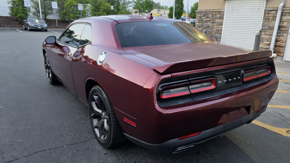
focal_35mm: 28
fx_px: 215
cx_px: 156
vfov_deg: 41.5
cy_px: 84
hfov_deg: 67.8
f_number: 1.7
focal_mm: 6.3
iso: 250
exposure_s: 1/120
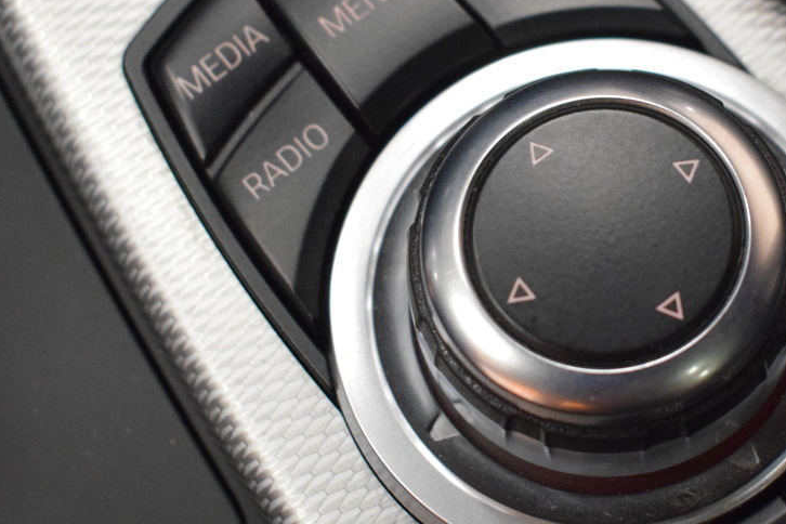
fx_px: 1899
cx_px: 588
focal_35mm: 87
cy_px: 234
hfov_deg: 23.2
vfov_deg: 15.7
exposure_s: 1/125
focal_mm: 26
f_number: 4
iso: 3200
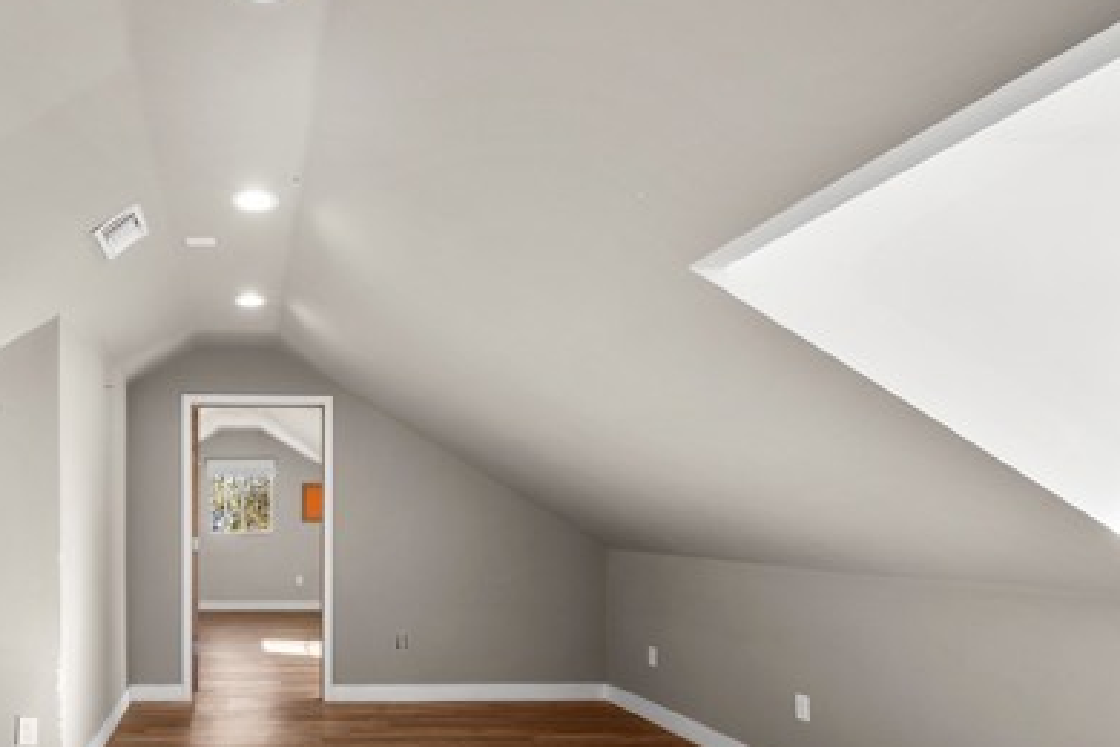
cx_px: 258
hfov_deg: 70.2
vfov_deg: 53.4
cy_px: 527
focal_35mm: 23
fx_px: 715
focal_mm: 14
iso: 250
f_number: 9
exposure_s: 1/6
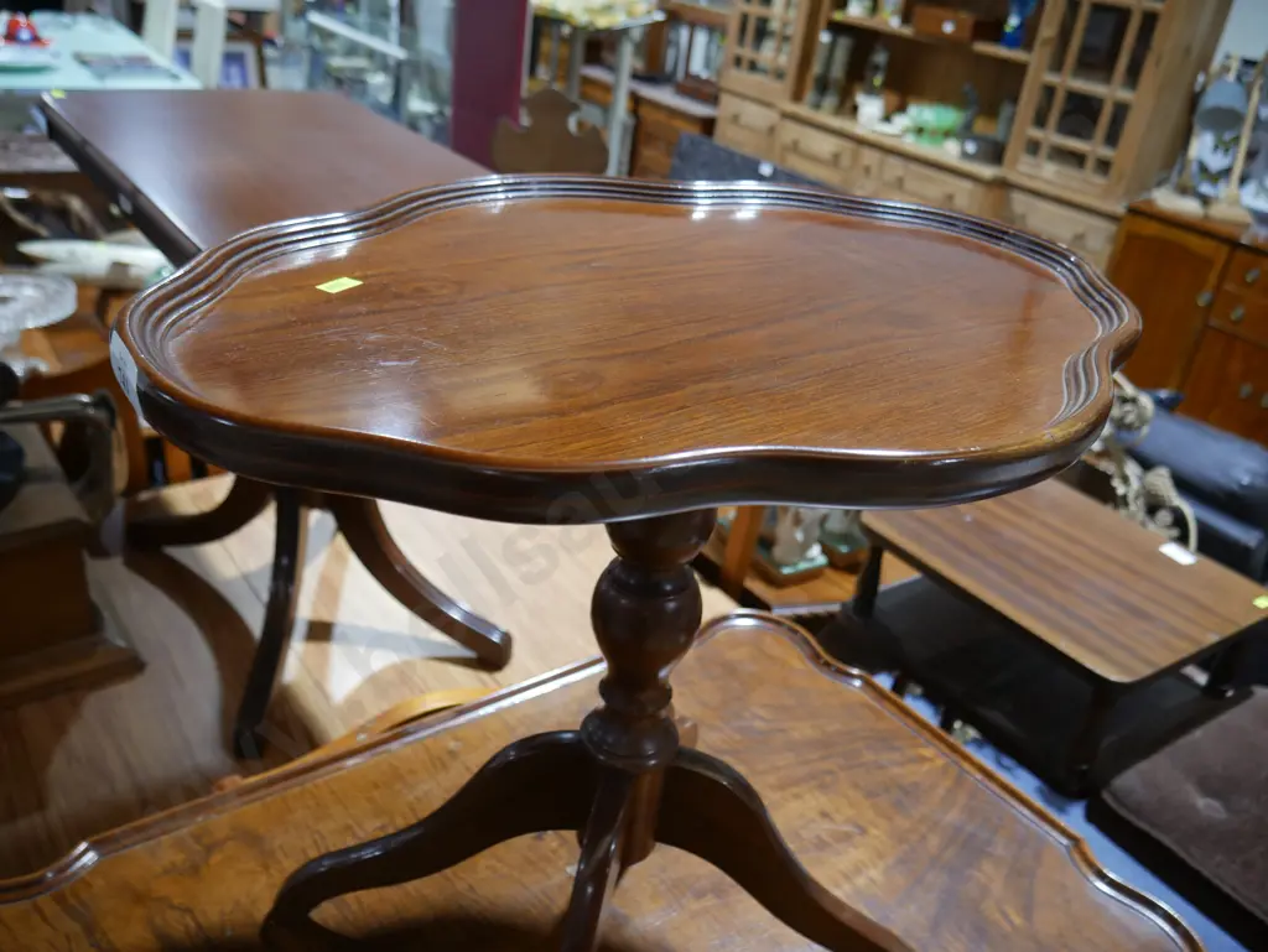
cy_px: 476
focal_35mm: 28
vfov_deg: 49.8
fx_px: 1026
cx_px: 634
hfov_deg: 63.4
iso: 500
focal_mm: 14
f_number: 3.5
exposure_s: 1/60
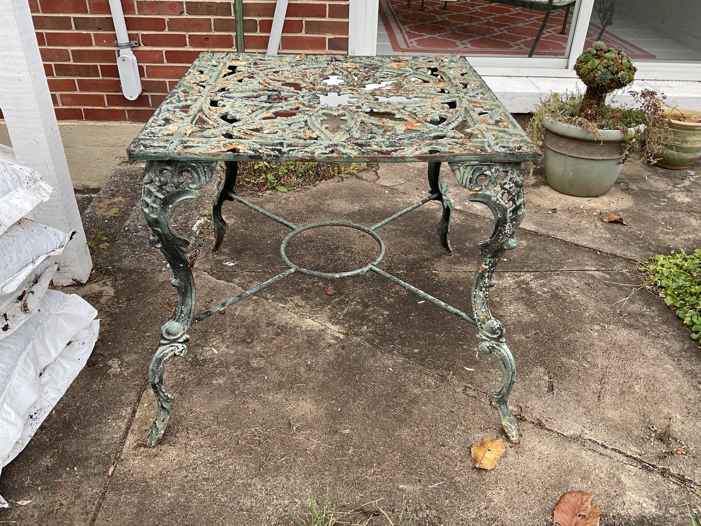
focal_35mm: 29
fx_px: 587
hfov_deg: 61.7
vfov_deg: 48.2
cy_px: 263
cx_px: 350
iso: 16
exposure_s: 1/159
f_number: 1.8
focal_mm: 3
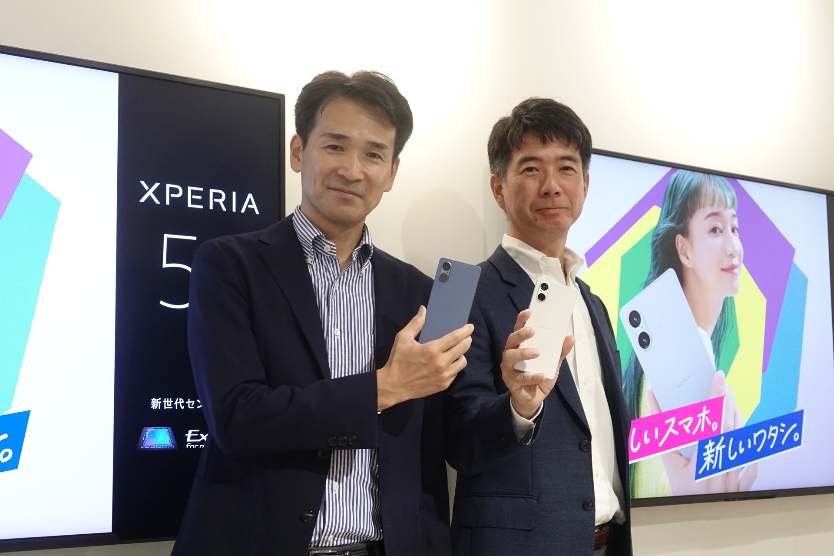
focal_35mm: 52
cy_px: 278
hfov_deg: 38.2
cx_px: 417
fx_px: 1205
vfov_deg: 26.0
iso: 1600
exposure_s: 1/250
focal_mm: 18.92
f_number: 3.2
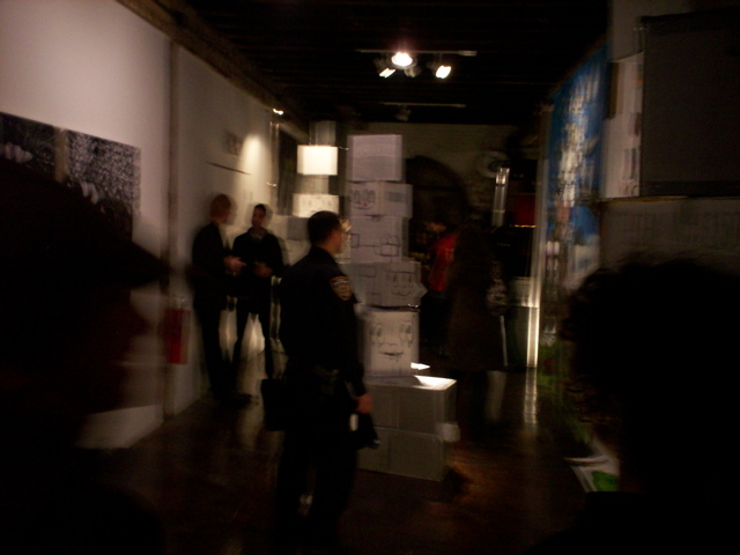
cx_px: 370
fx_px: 770
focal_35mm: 36
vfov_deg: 39.7
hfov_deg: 51.4
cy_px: 278
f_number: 4.5
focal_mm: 6
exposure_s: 1/8
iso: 200
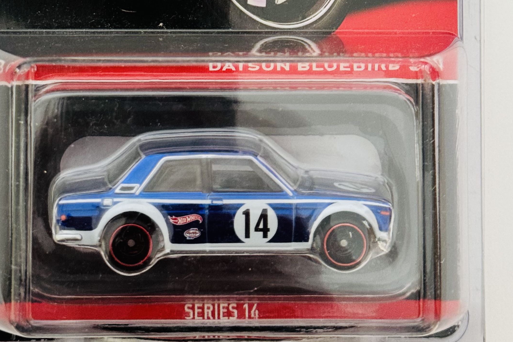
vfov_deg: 14.1
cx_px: 221
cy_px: -61
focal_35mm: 94
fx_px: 1339
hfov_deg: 21.7
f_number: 1.78
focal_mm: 6.76
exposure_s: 1/60
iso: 250
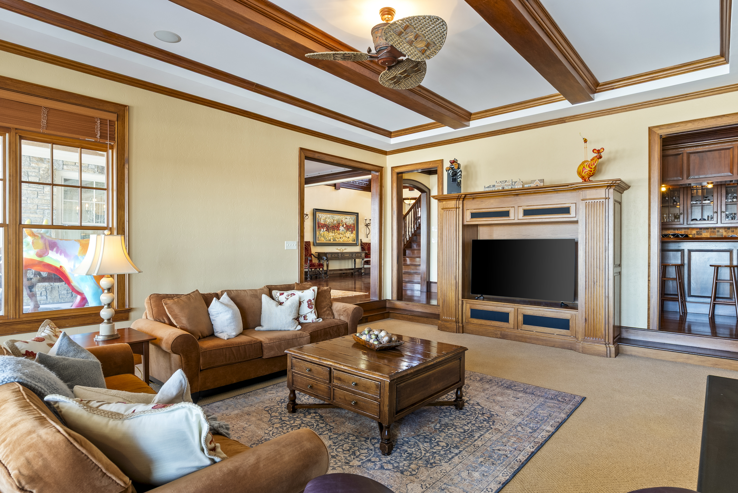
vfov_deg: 64.6
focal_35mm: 19
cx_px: 369
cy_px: 246
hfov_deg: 86.9
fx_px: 390
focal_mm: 19
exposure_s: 1/1.25
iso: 320
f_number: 8
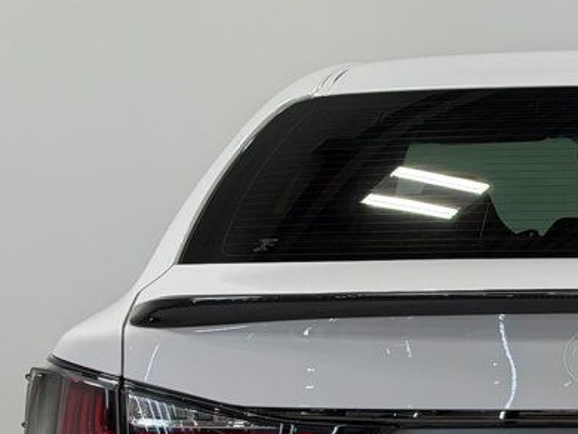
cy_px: 524
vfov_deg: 11.5
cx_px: 614
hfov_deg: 15.3
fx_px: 2105
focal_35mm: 126
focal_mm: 6.76
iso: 64
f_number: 1.78
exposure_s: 1/411
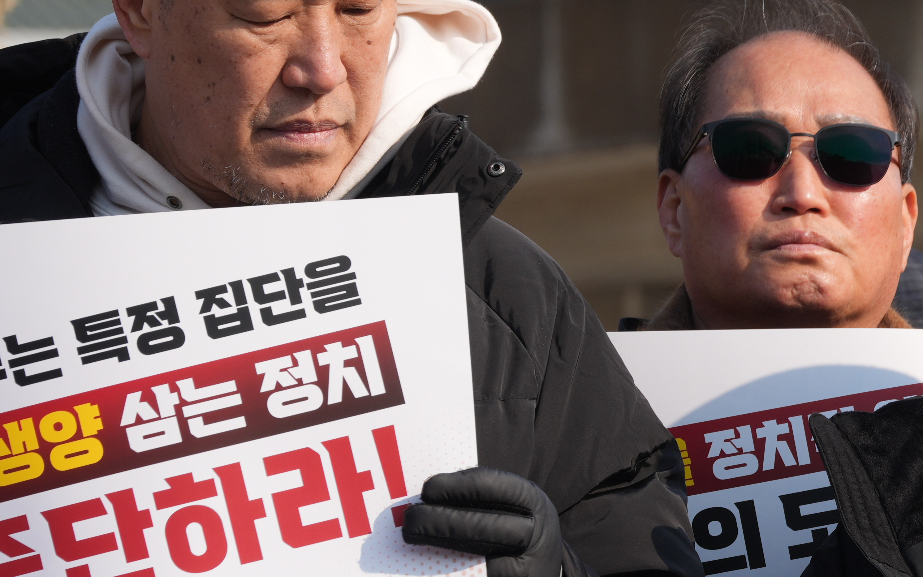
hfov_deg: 4.1
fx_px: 12906
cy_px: 607
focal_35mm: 513
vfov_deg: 2.6
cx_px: 1240
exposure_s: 1/250
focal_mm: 158
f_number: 8
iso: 100
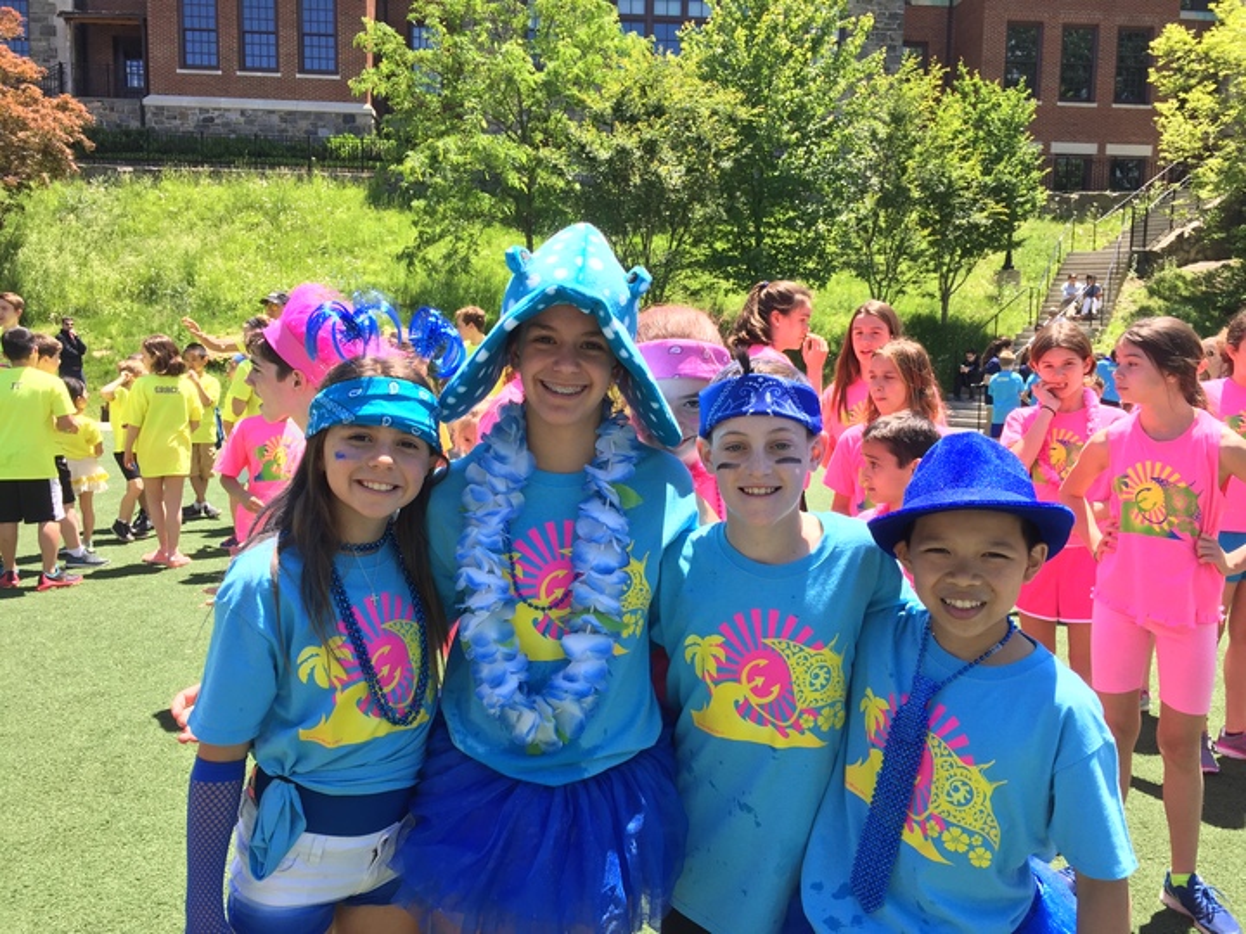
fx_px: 1044
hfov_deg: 61.7
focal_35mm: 29
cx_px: 623
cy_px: 467
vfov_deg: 48.2
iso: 32
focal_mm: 4.15
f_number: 2.2
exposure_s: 1/534
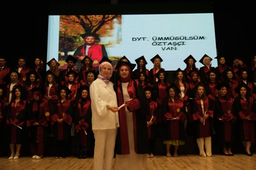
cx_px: 128
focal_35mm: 29
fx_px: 206
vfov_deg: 44.9
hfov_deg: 63.7
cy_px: 85
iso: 1000
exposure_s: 1/160
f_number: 2.8
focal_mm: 19.4
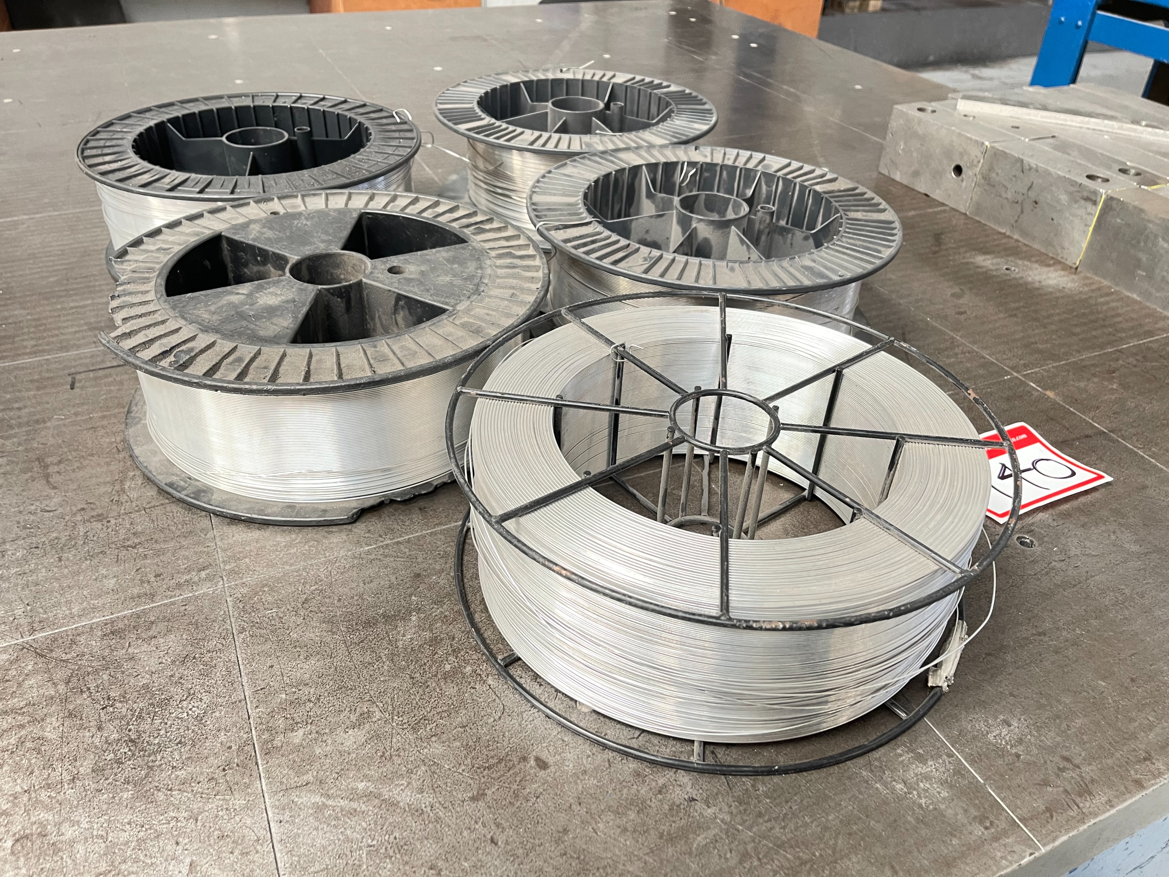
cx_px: 584
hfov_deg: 67.3
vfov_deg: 53.1
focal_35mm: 26
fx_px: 878
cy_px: 438
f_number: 1.6
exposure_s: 1/50
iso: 200
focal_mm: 5.1
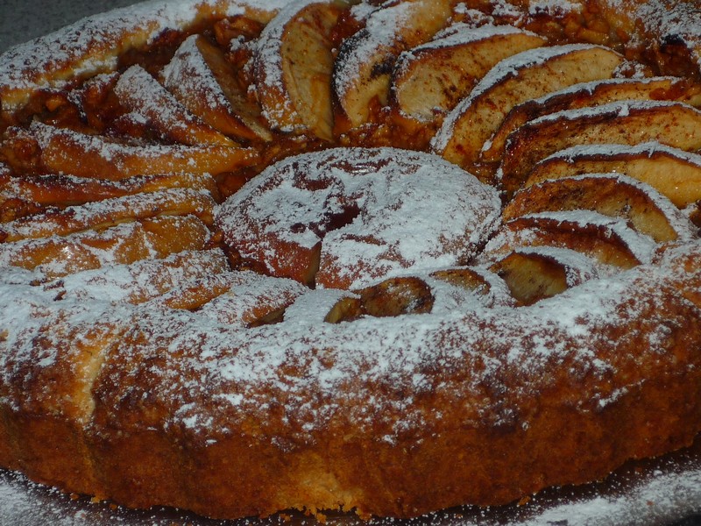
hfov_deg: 12.3
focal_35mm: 160
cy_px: 263
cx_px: 350
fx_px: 3240
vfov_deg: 9.3
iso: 100
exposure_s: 1/60
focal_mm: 19.9
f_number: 5.8
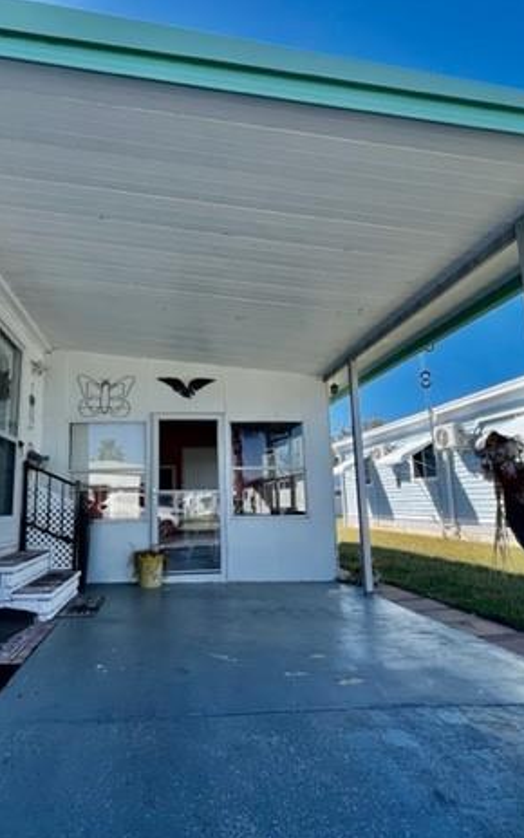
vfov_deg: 88.0
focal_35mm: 19
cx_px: 199
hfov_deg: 61.4
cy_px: 426
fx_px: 434
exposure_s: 1/547
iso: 32
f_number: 1.8
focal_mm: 1.57
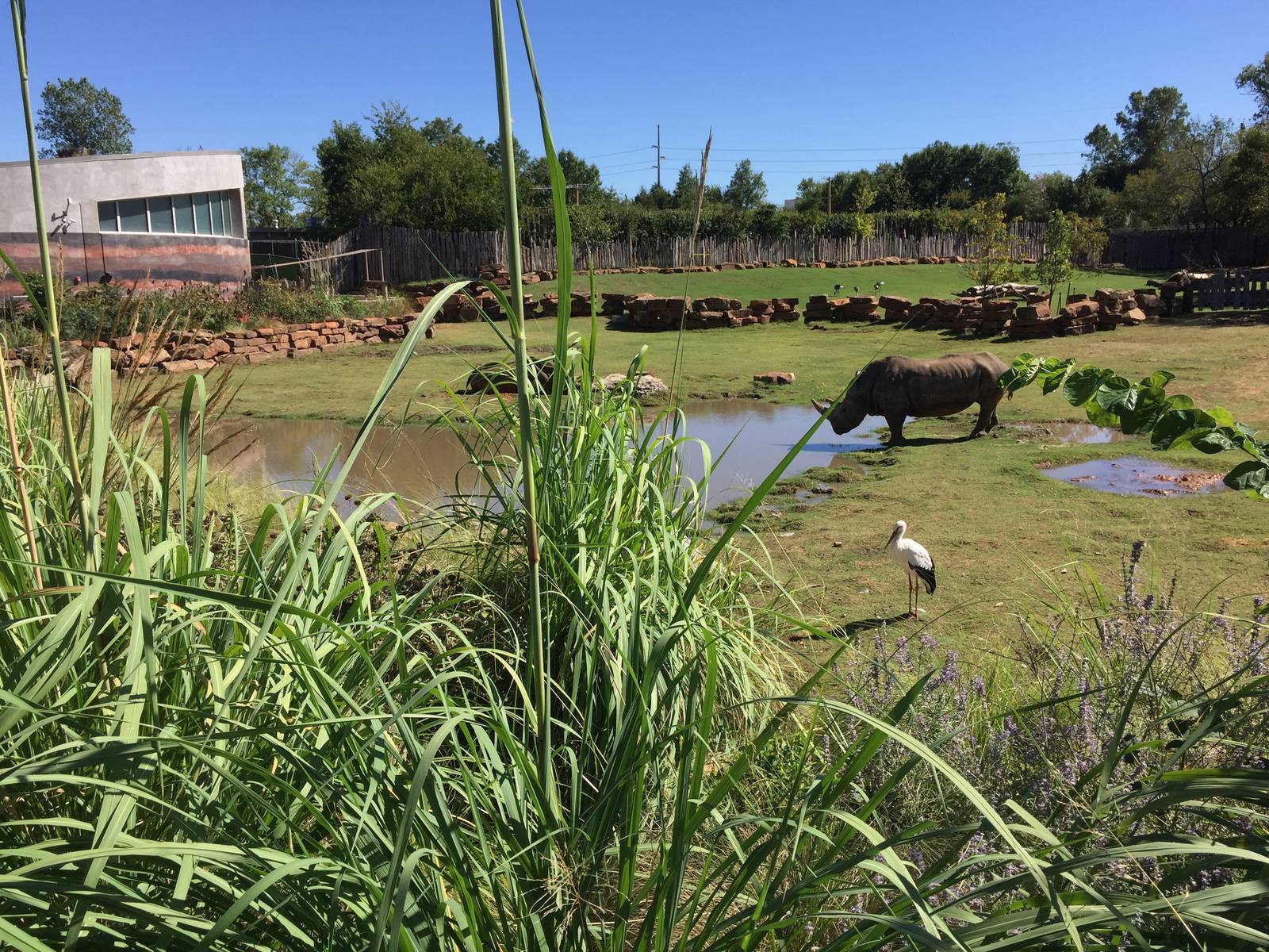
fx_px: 1063
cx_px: 634
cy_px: 476
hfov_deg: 61.7
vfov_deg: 48.2
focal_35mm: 29
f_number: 2.2
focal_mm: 4.15
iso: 32
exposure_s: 1/1883
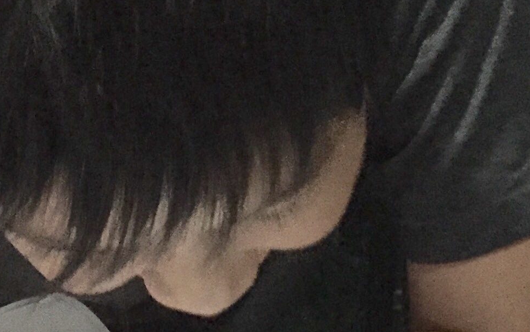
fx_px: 1488
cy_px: 377
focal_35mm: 103
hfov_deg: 20.2
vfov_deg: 12.5
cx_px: 281
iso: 320
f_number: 2.2
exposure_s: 1/17
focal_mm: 4.15
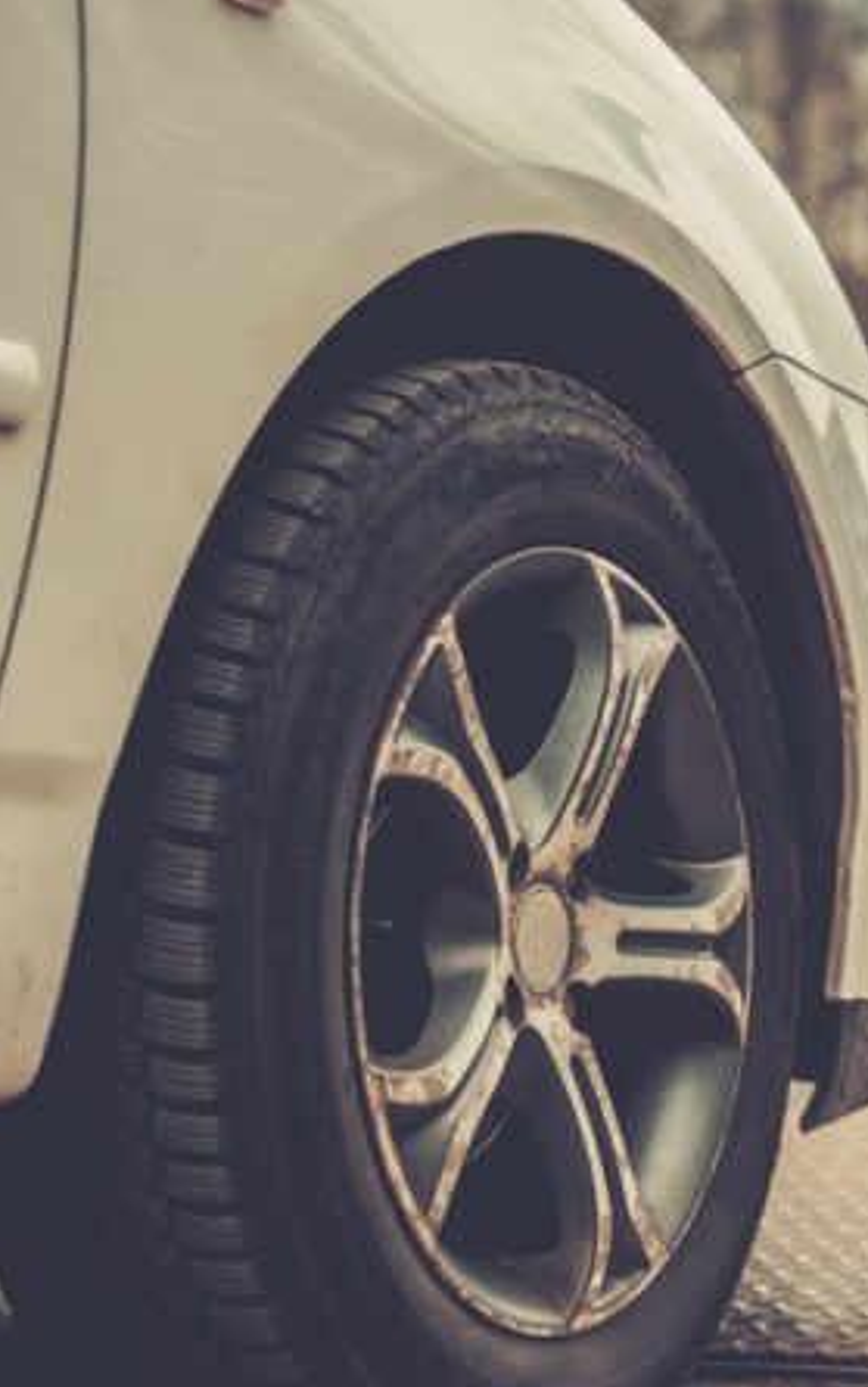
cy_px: 681
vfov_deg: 19.1
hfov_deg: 11.6
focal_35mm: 109
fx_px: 4123
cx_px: 1244
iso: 200
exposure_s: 1/2400
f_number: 1.4
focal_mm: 35
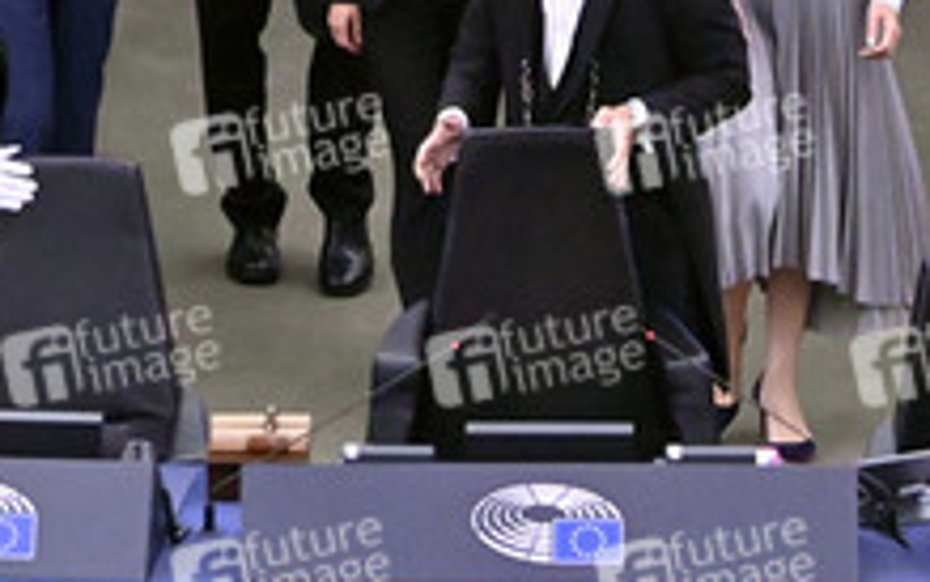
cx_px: 592
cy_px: 38
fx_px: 9837
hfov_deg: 5.4
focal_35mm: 388
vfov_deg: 3.4
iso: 10000
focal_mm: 185
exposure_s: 1/1000
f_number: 5.3
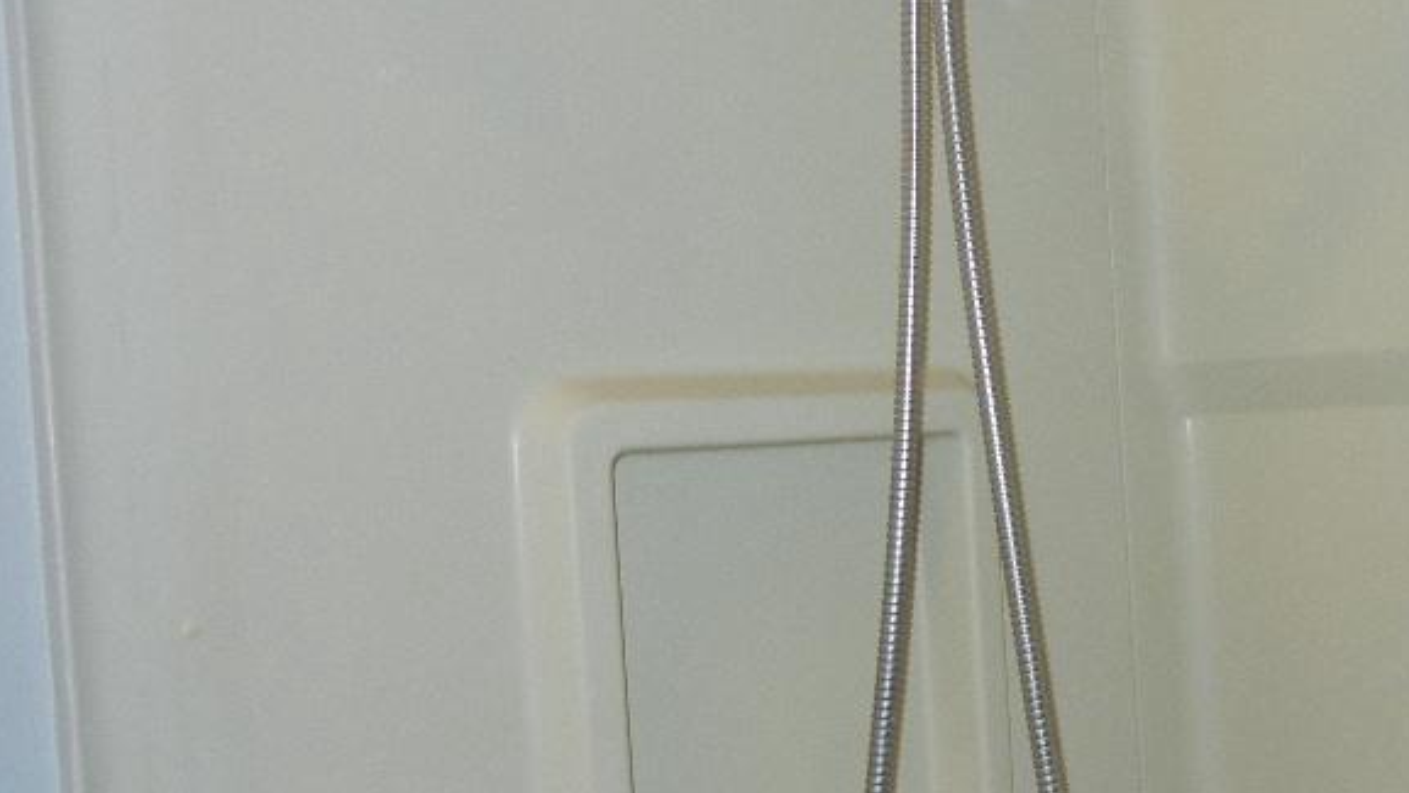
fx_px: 2168
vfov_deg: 20.7
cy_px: 522
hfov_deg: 34.3
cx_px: 1226
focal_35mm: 58
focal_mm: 5.4
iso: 200
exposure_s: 1/30
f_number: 3.5
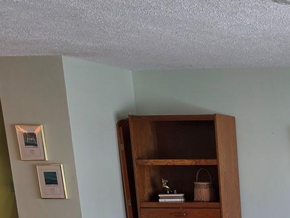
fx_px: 612
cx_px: 376
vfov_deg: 18.6
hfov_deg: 23.6
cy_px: 290
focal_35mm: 73
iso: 40
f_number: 1.7
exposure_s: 1/120
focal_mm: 6.3
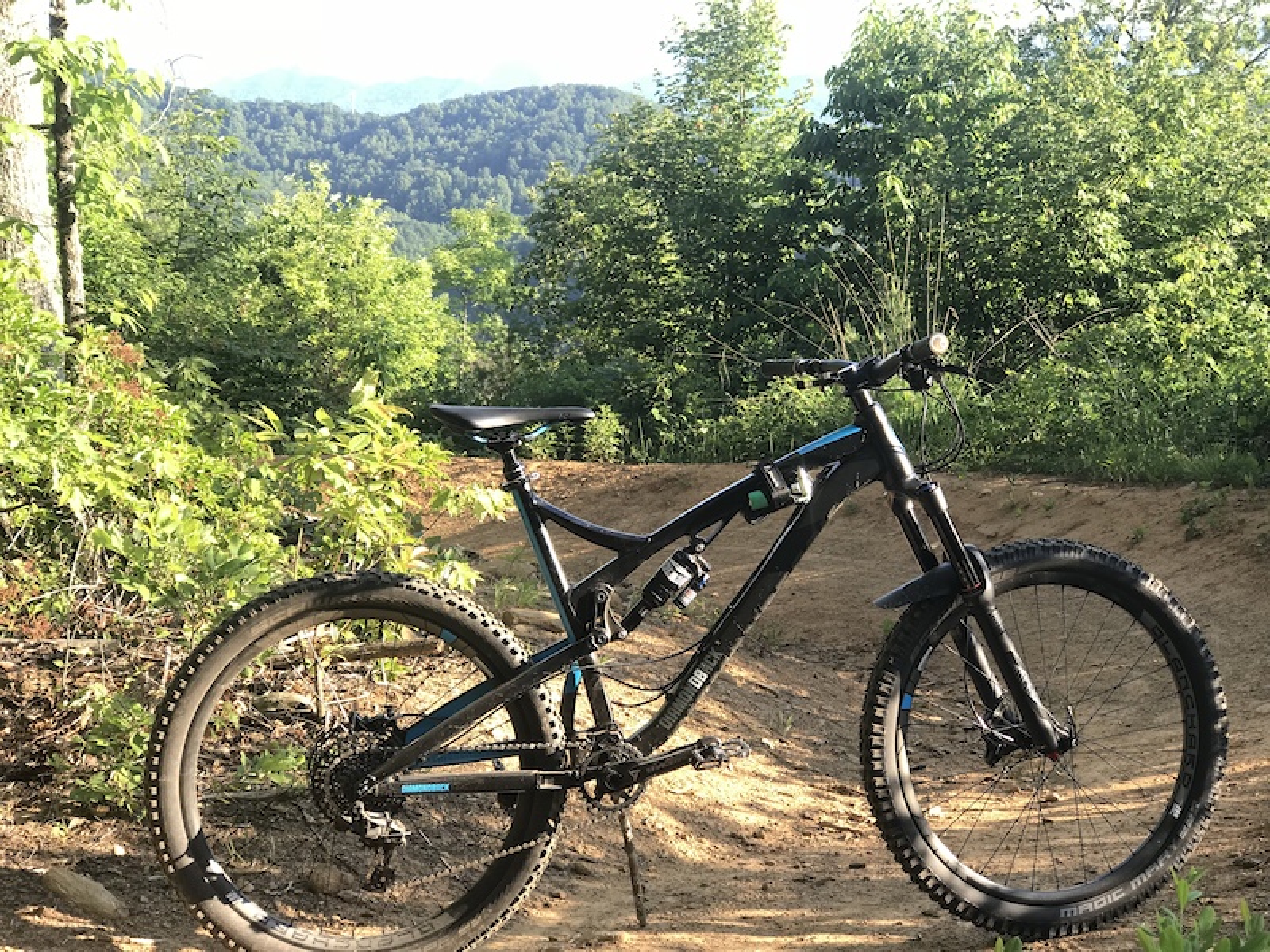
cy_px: 476
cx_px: 635
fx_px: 2091
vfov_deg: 25.7
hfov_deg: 33.8
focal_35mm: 57
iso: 20
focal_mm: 6.6
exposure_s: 1/118
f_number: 2.8
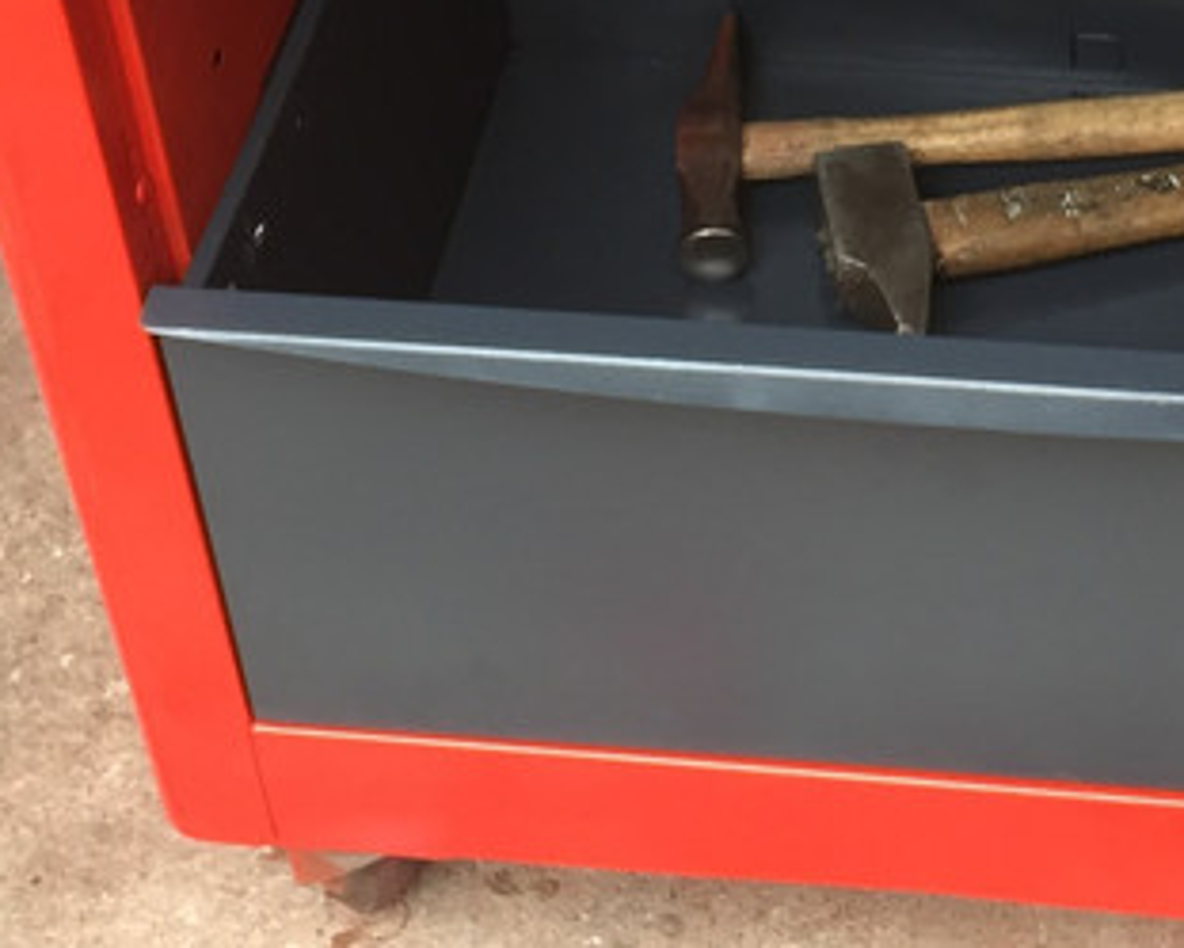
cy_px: -198
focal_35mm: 97
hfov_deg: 19.3
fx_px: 3400
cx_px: 1098
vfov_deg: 15.3
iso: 32
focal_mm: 4.15
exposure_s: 1/33
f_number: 2.2
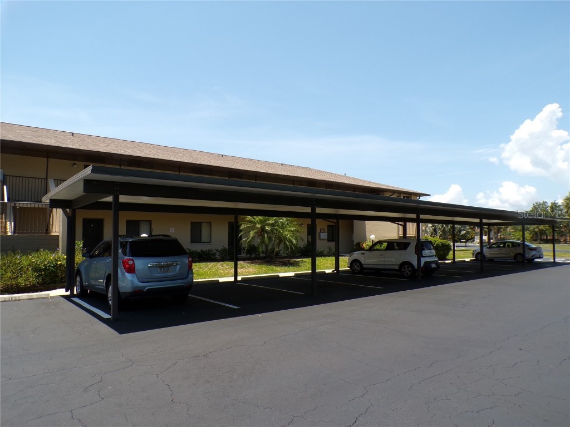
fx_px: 395
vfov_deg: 56.8
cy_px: 214
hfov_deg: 71.6
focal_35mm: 24
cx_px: 285
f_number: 4.4
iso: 100
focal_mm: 4.3
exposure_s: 1/550
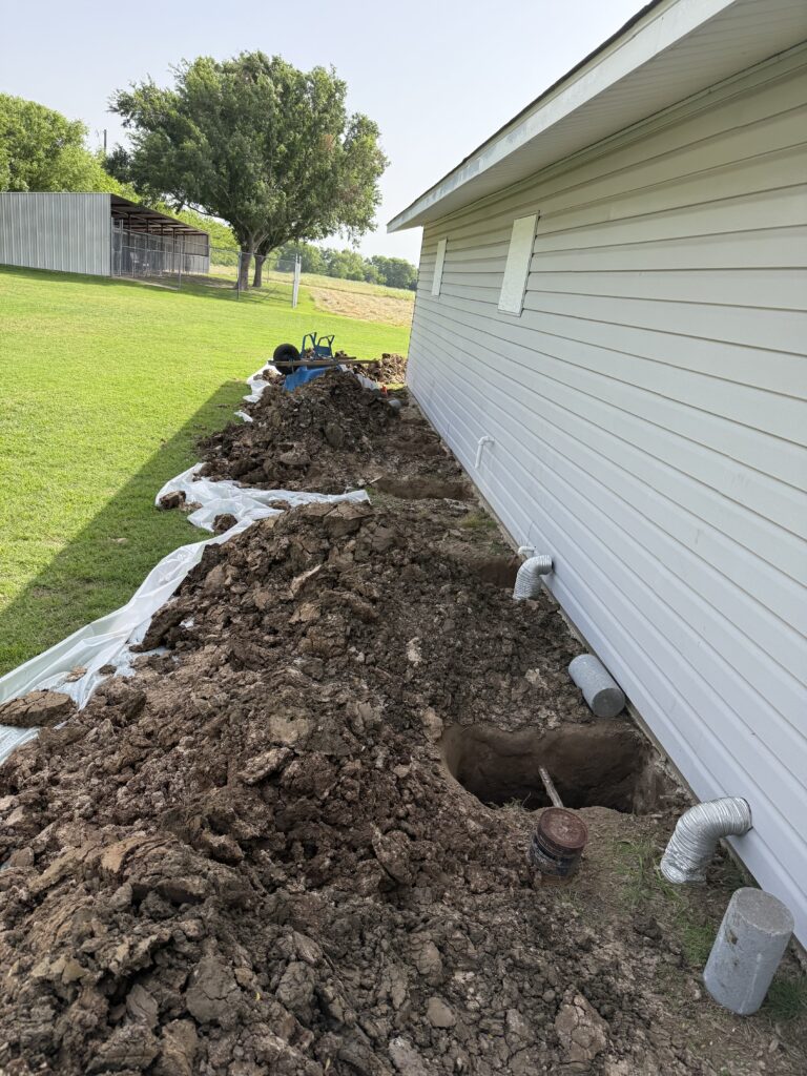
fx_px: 746
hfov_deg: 56.8
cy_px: 538
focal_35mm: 24
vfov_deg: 71.6
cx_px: 404
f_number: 1.78
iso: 100
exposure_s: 1/1464
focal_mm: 6.76
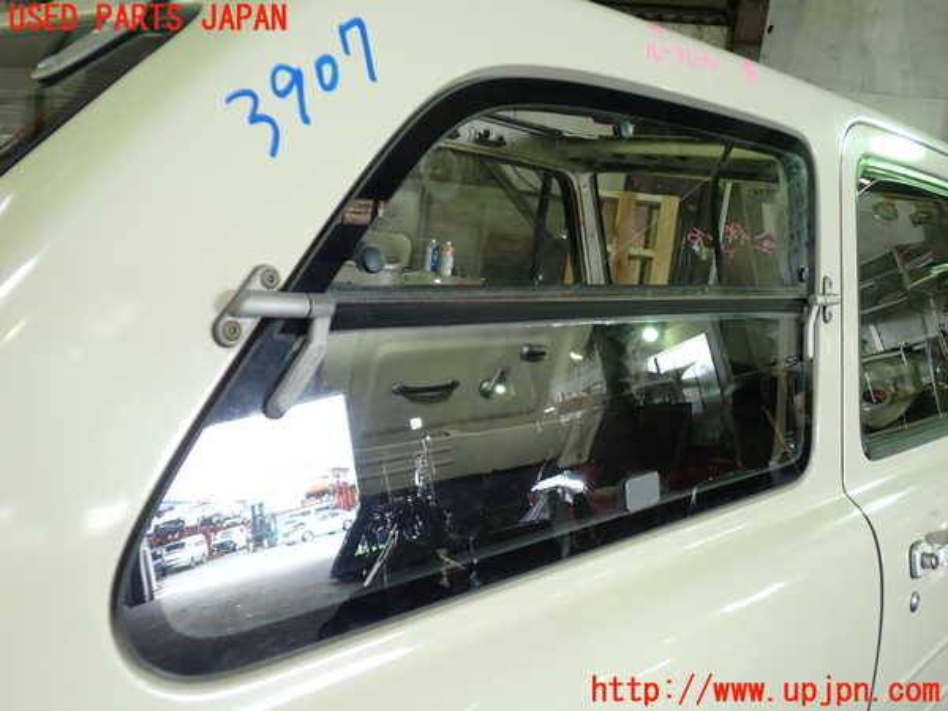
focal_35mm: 30
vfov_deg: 46.8
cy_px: 356
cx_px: 474
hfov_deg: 60.0
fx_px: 822
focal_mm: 5.4
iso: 200
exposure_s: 1/40
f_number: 2.3
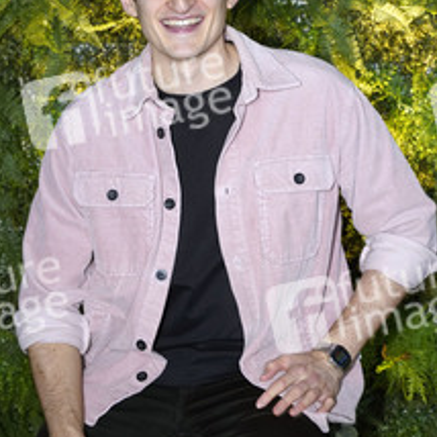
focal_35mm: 81
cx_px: 186
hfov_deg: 21.4
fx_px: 1157
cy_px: 204
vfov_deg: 21.4
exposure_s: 1/160
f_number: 5.6
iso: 2000
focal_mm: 51
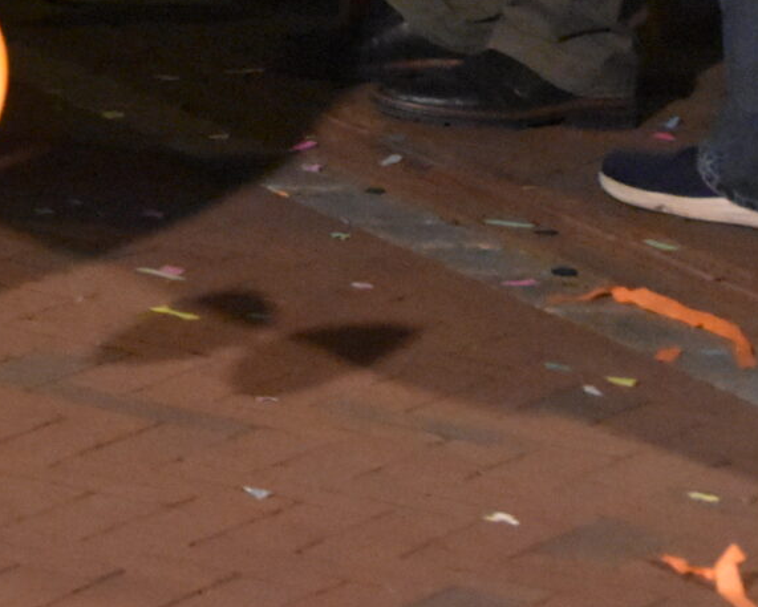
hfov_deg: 6.6
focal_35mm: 284
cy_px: -456
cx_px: -734
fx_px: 6375
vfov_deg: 5.4
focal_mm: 45
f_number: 4.8
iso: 6400
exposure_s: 1/60
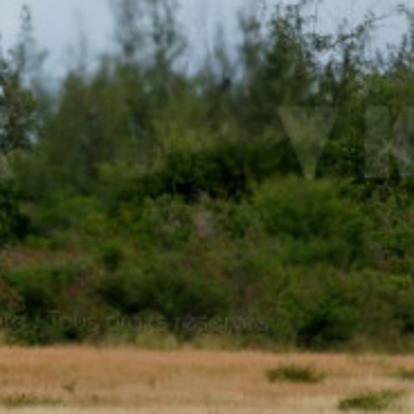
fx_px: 14938
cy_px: -130
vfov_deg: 1.6
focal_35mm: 1104
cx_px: -63
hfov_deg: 1.6
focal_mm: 200
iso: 160
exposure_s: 1/80
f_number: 16
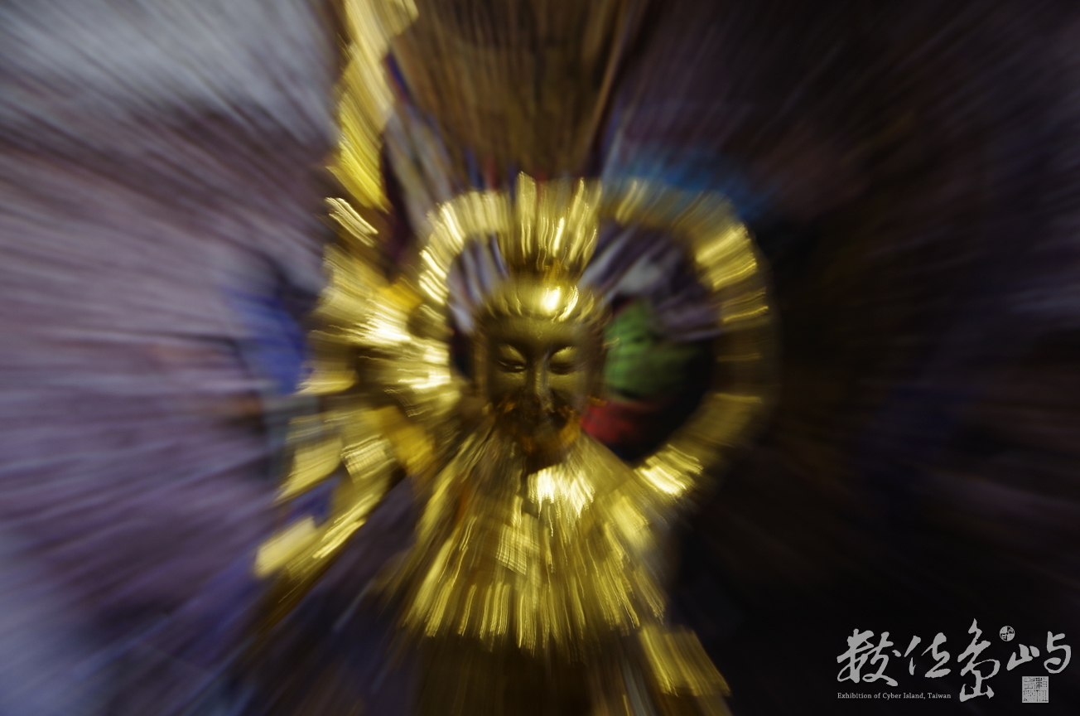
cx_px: 540
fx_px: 2695
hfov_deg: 22.7
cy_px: 358
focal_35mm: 90
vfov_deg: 15.1
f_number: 5.6
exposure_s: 1/15
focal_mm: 60
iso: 200
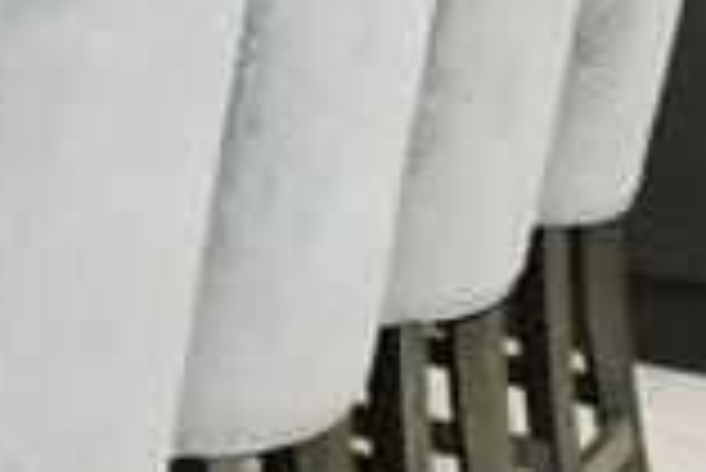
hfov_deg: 16.1
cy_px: -232
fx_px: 1924
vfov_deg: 13.2
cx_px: -715
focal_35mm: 98
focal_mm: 15
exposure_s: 1/60
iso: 800
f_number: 10
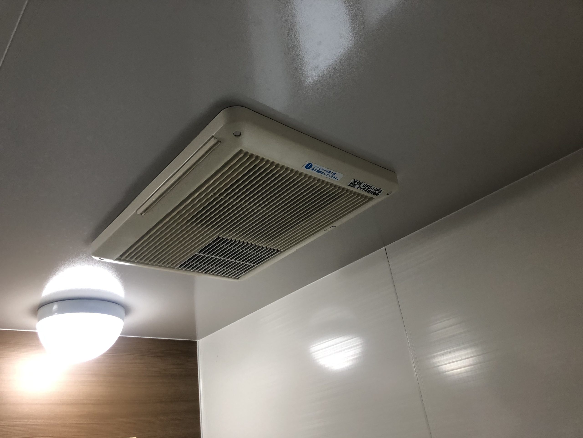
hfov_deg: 63.4
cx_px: 292
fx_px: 472
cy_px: 219
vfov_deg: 49.7
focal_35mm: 28
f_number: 1.8
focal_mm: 3.99
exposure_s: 1/17
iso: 40
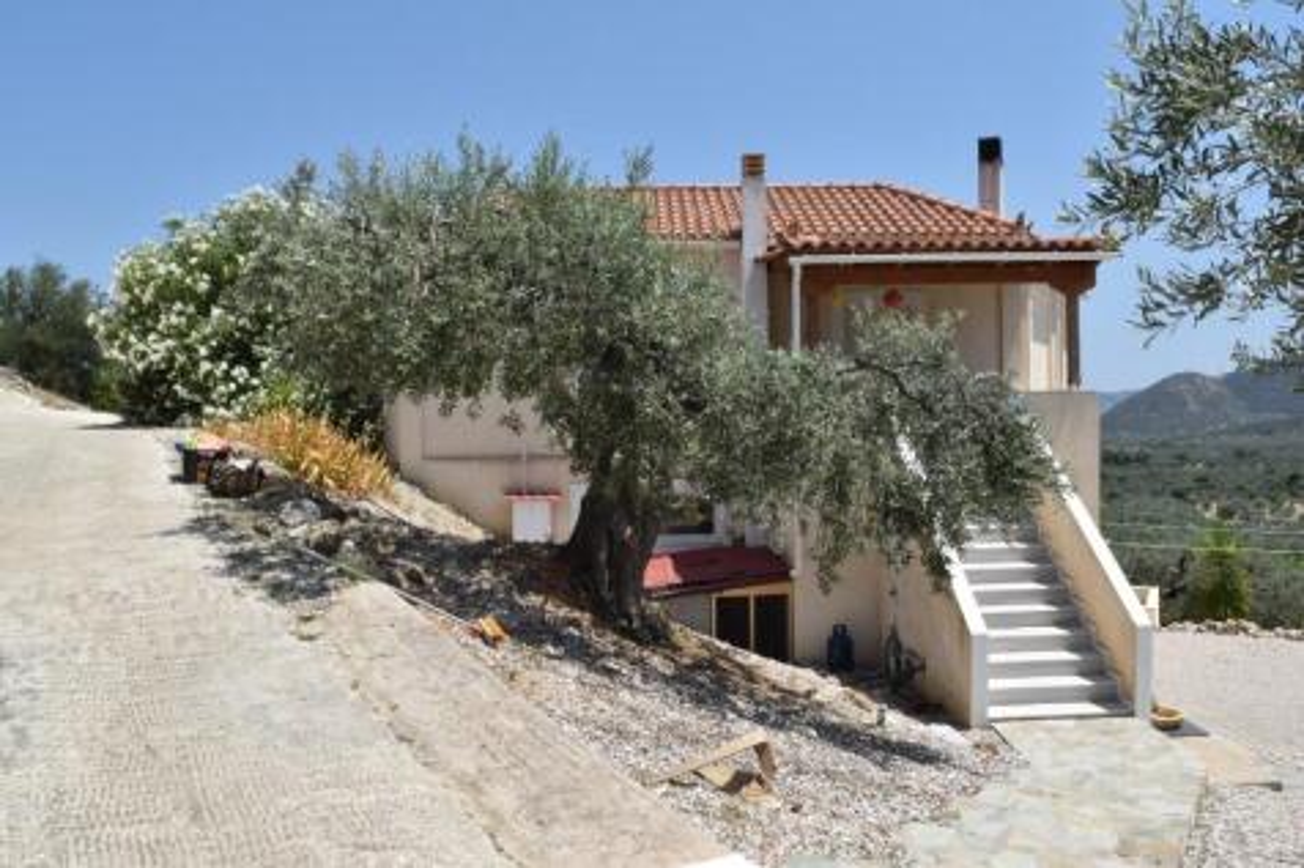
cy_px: 434
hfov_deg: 67.4
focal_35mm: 27
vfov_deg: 47.9
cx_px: 652
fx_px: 978
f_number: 22
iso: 100
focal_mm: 18
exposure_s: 1/50
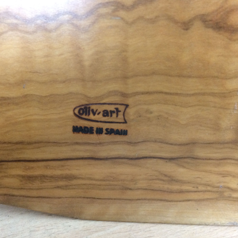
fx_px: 272
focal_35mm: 35
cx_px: 98
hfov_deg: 47.0
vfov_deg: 47.2
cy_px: 117
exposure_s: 1/33
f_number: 2.2
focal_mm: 4.15
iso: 200
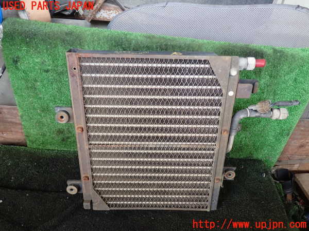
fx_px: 268
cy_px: 116
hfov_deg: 60.0
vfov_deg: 46.8
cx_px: 154
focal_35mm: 30
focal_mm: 5.4
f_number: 2.3
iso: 200
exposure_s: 1/60
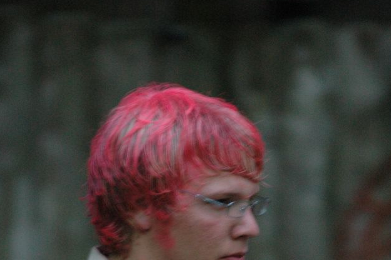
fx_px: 4136
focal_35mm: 381
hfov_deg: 5.4
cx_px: 201
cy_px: 315
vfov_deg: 3.6
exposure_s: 1/30
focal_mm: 155
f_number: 2.8
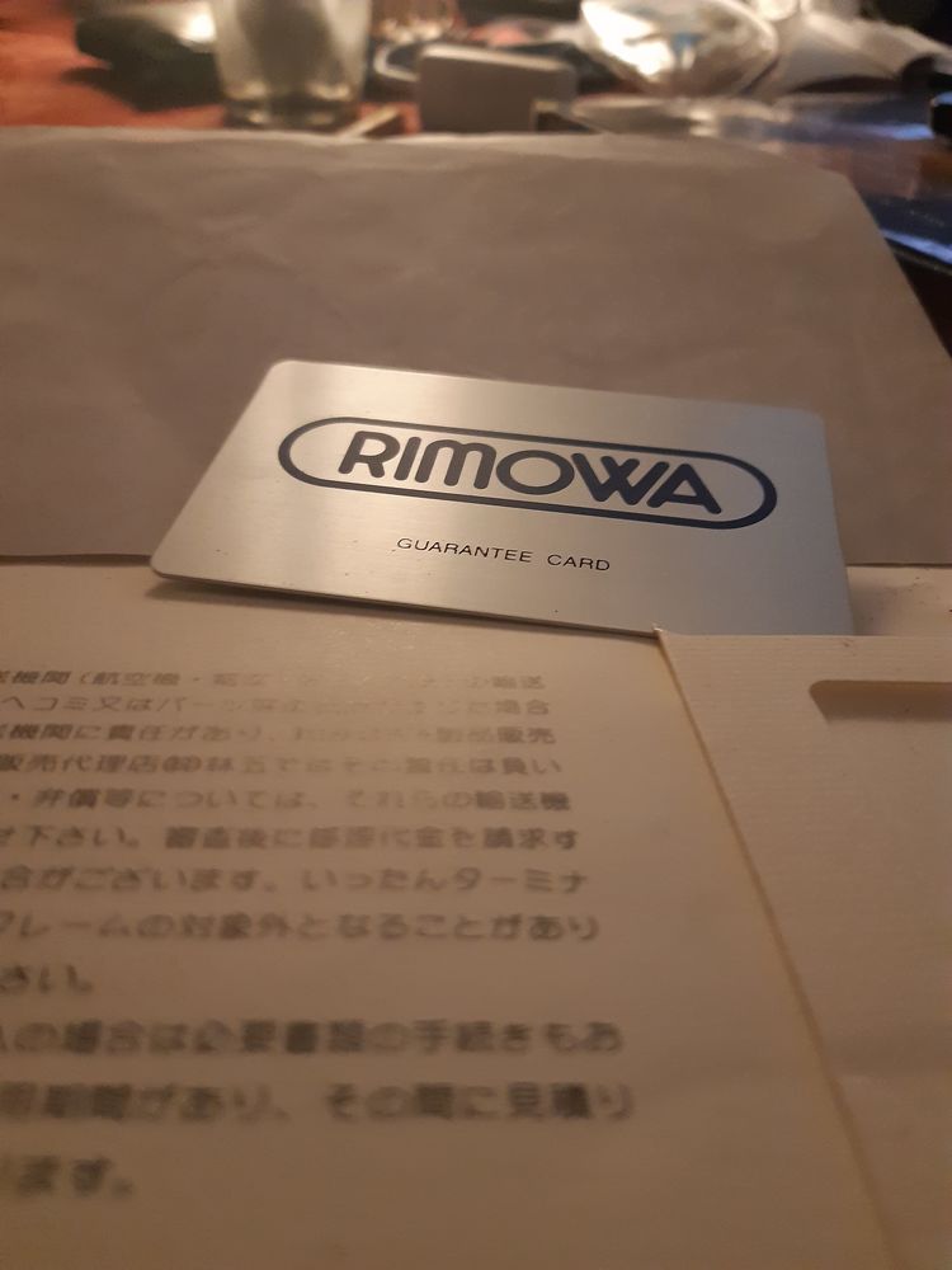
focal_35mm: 26
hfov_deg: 53.1
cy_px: 635
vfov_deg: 67.3
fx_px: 953
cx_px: 476
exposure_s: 1/25
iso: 500
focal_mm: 3.92
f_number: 1.7
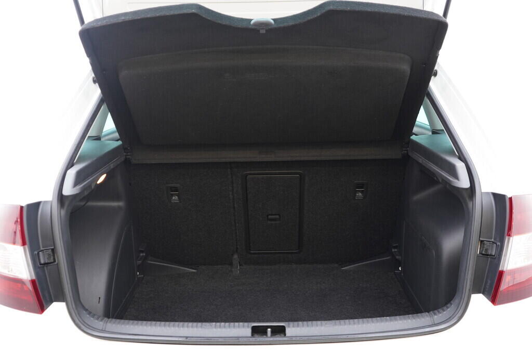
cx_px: 266
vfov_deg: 36.9
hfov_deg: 53.1
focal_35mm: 36
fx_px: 532
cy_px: 178
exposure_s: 1/40
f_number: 2.8
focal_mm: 24
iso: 400
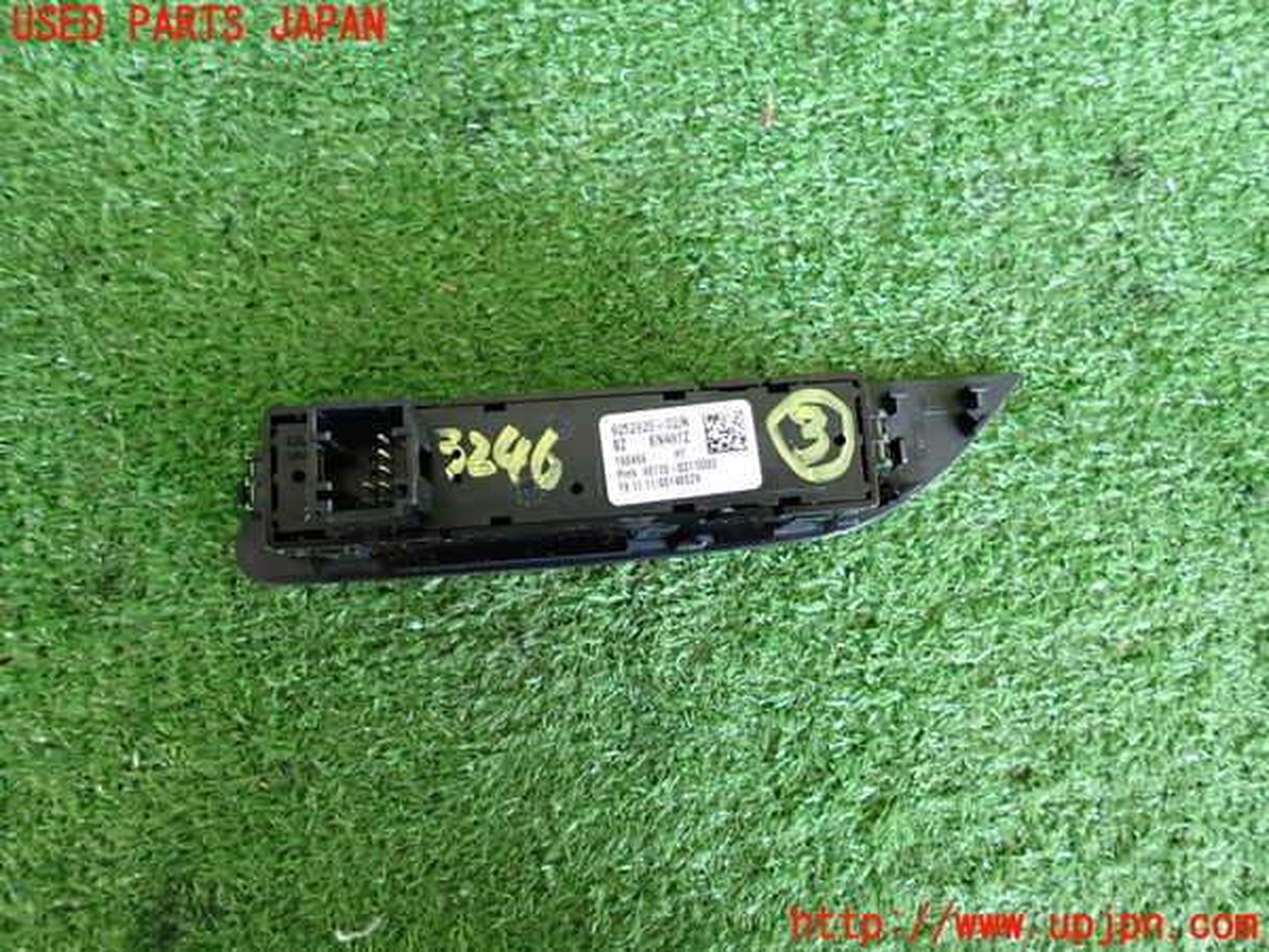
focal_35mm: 25
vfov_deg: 54.9
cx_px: 634
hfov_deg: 69.4
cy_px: 476
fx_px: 916
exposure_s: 1/80
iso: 400
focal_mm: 4.5
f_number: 2
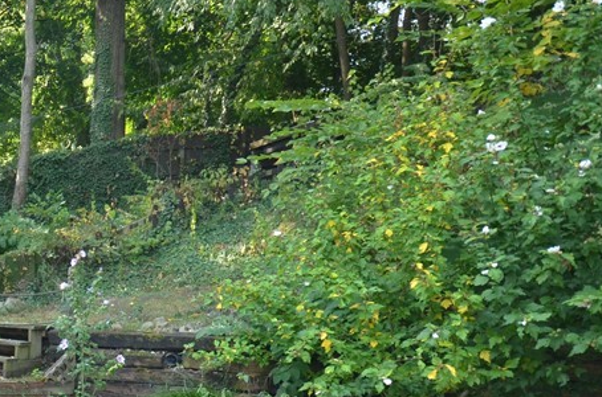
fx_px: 600
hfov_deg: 39.7
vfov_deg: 35.3
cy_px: 329
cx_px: -105
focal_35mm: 36
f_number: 5.6
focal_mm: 10
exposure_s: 1/125
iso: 250
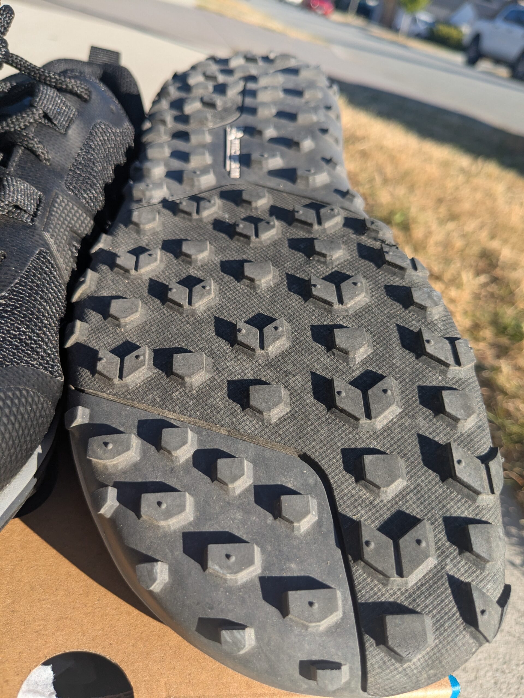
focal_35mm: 27
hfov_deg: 51.4
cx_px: 262
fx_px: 545
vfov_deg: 65.3
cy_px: 349
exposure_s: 1/1376
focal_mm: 4.38
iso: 47
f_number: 1.73
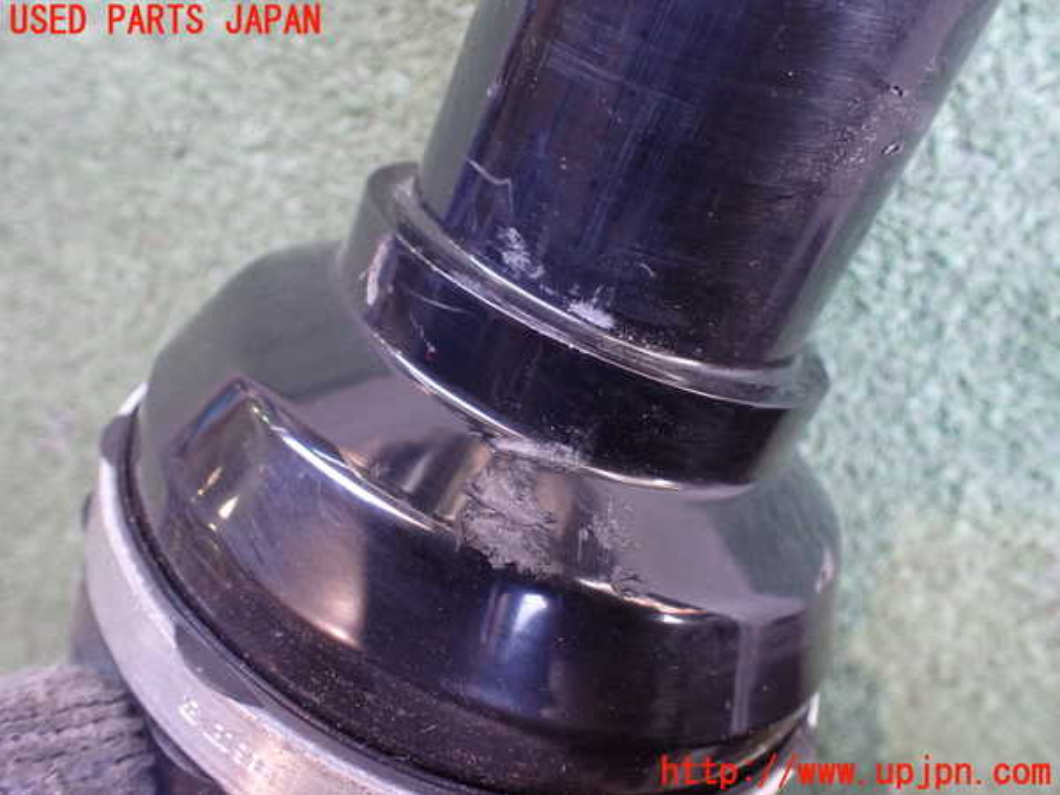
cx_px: 530
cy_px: 398
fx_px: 919
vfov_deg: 46.8
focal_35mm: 30
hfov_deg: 60.0
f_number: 2.3
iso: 800
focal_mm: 5.4
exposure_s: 1/60
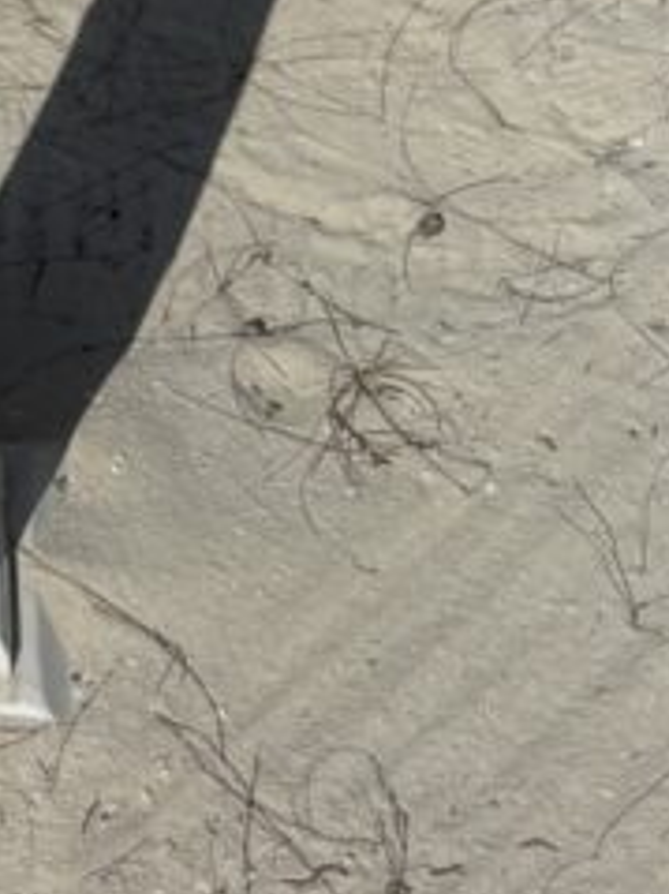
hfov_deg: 13.7
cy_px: -931
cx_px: -247
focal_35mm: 103
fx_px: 2657
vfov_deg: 15.2
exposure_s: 1/12346
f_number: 1.78
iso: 50
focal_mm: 6.76
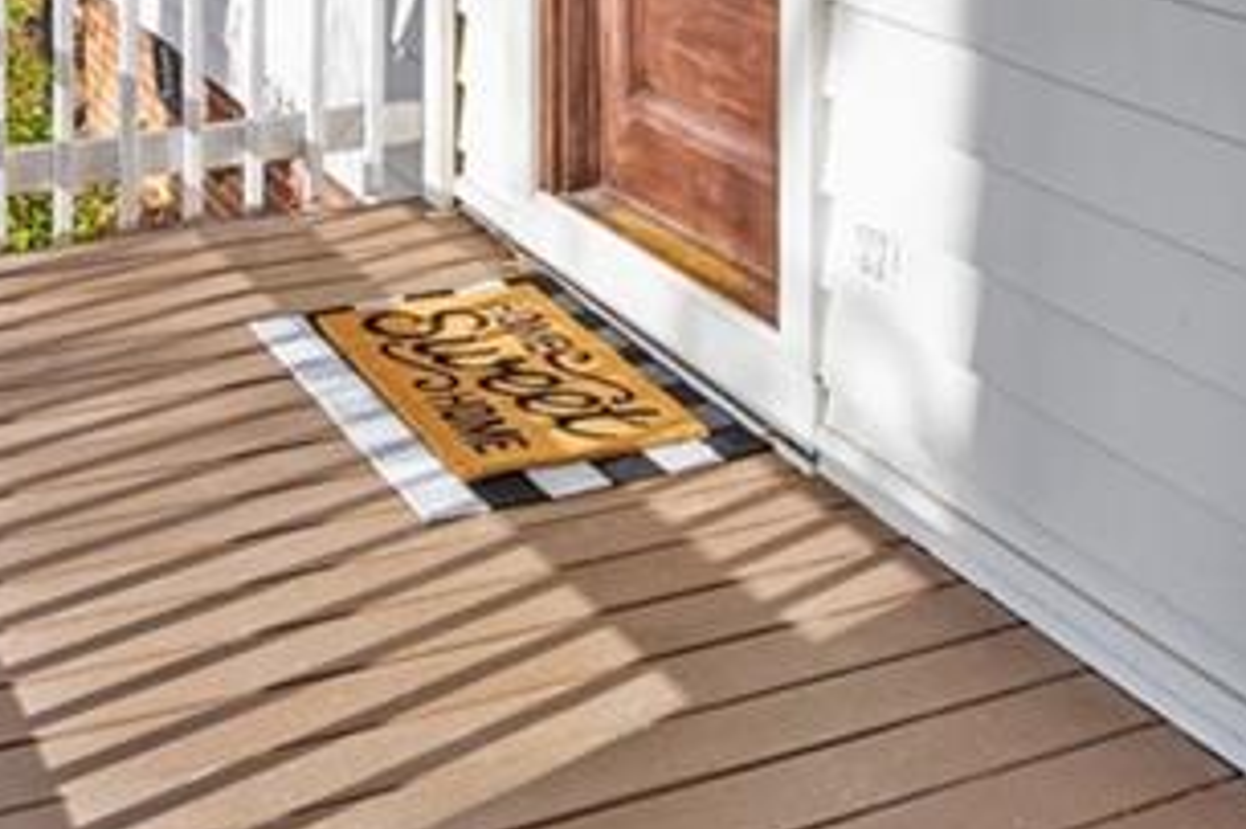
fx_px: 1972
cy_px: -406
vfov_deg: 20.4
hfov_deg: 35.0
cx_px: 748
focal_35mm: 57
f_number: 6.3
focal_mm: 17
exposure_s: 1/160
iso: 100
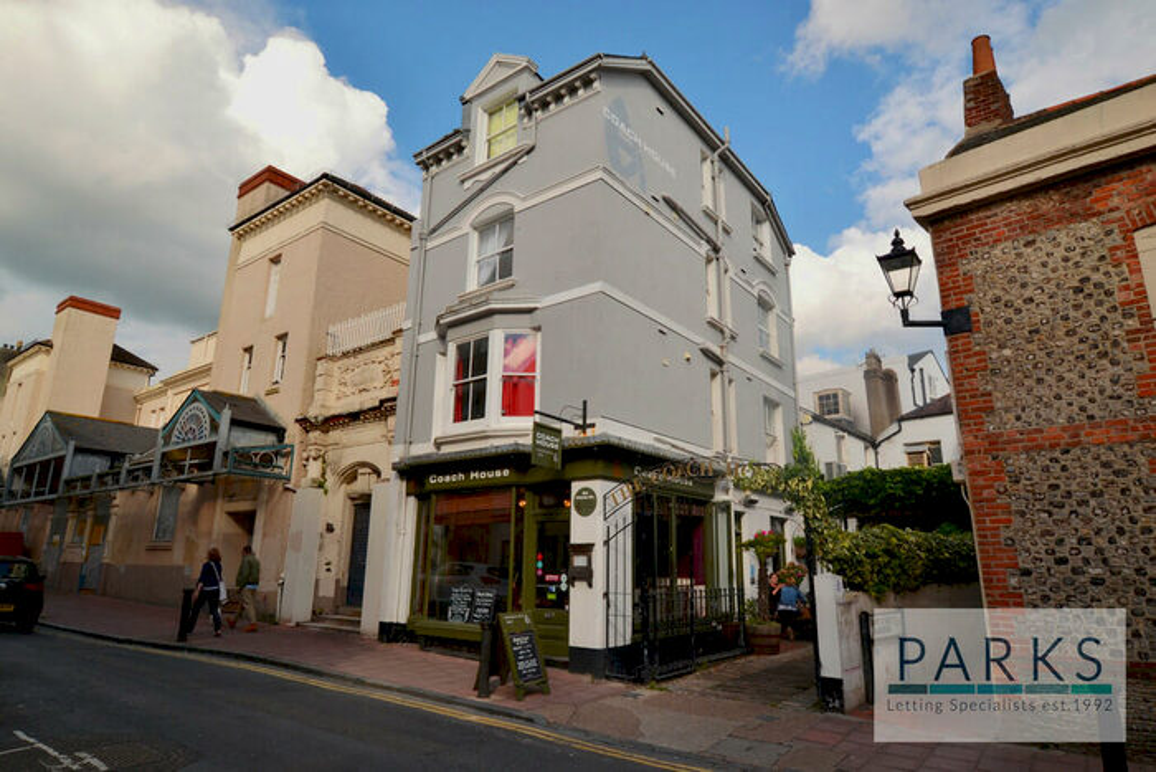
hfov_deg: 85.4
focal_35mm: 20
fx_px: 626
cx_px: 578
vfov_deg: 63.2
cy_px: 386
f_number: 9
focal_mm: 13
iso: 100
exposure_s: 1/200
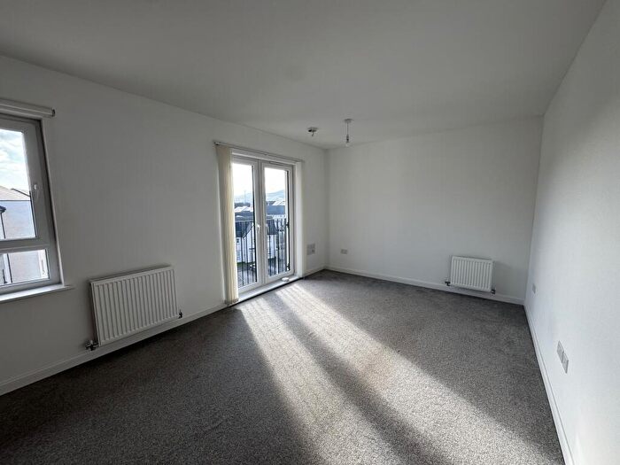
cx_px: 310
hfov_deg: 102.1
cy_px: 232
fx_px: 251
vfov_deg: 85.7
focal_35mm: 14
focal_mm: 2.22
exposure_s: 1/212
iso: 40
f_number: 2.2
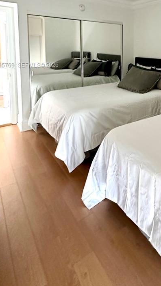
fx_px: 197
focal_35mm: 26
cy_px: 65
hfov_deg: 38.6
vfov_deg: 66.6
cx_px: 166
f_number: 2.2
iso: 640
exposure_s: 1/60
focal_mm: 2.22
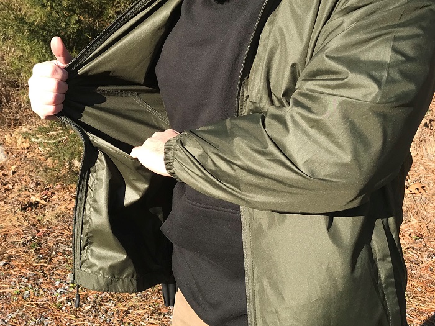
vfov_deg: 49.7
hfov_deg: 63.4
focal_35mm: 28
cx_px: 218
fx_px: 352
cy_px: 163
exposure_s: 1/798
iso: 20
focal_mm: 3.99
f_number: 1.8
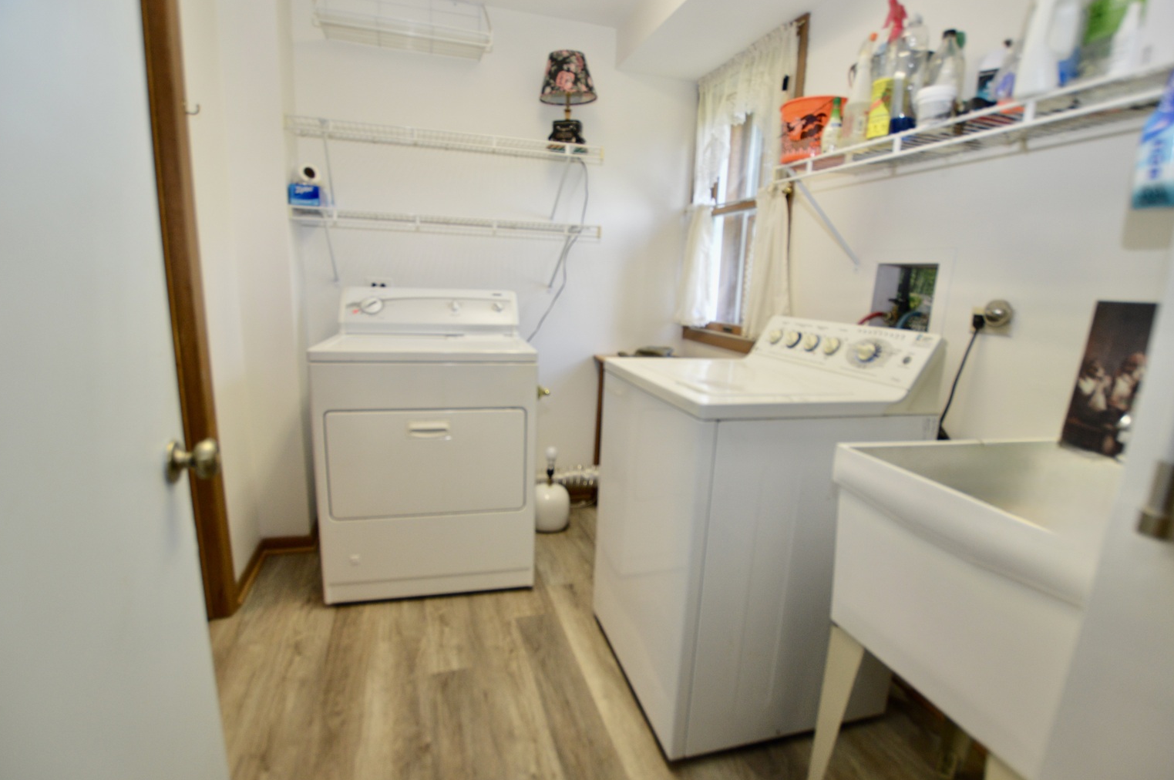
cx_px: 590
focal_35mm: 16
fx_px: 521
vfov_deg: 73.6
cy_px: 402
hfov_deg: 96.8
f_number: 3.5
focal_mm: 10
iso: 560
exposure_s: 1/60
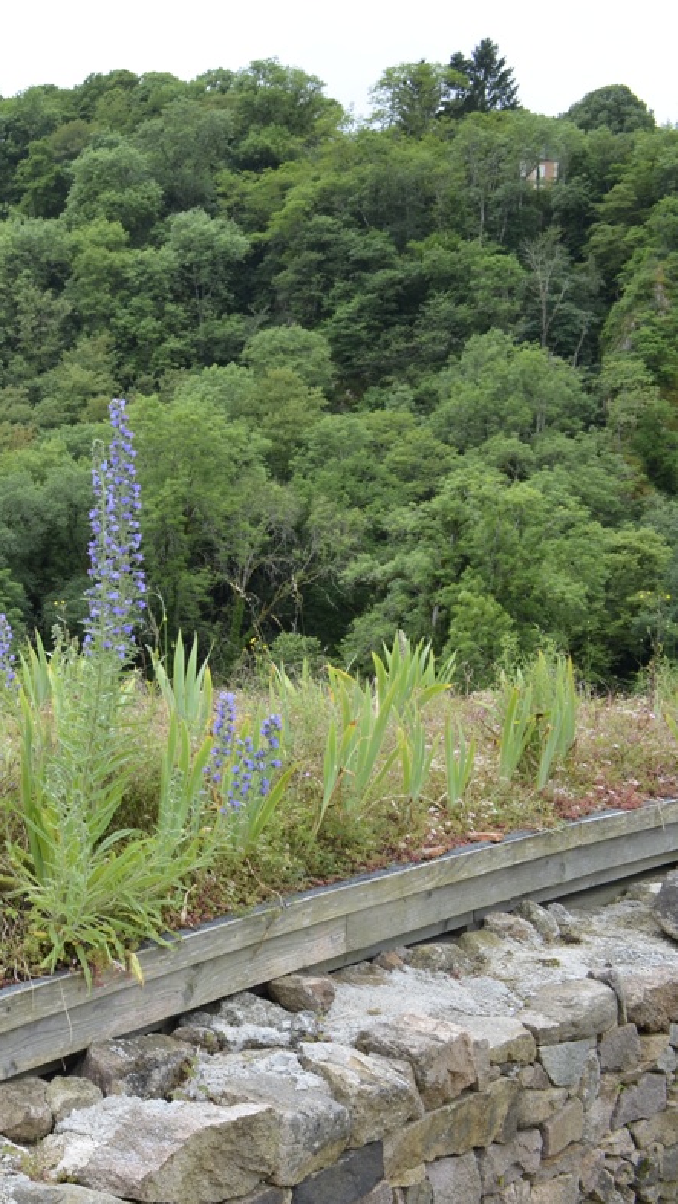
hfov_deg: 24.7
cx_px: -165
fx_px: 1374
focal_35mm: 43
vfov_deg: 47.4
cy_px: 603
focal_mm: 18
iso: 100
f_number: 8
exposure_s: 1/100
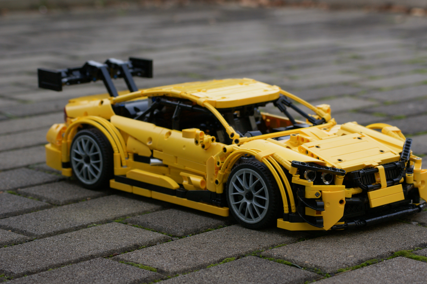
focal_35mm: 98
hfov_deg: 20.8
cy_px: 151
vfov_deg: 13.9
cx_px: 223
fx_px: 1162
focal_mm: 60
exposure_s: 1/160
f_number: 5.6
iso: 200
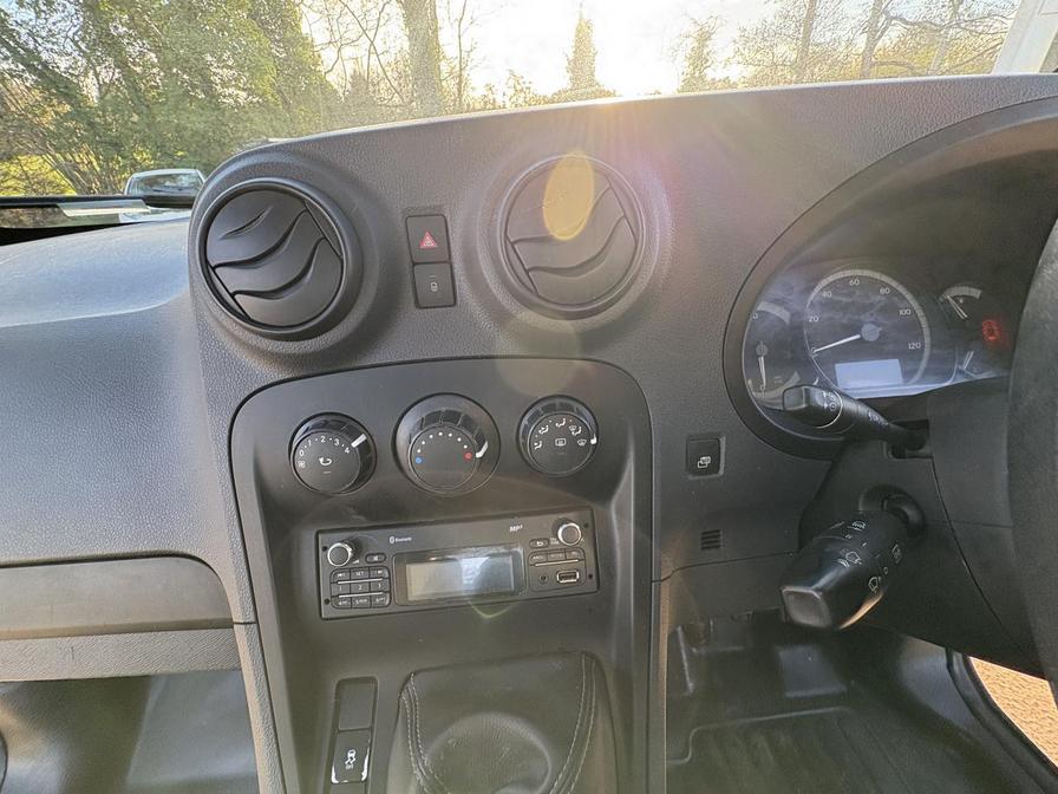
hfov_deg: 102.1
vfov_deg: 85.7
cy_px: 397
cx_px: 529
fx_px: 428
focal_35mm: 14
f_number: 2.2
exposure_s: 1/99
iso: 125
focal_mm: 2.22
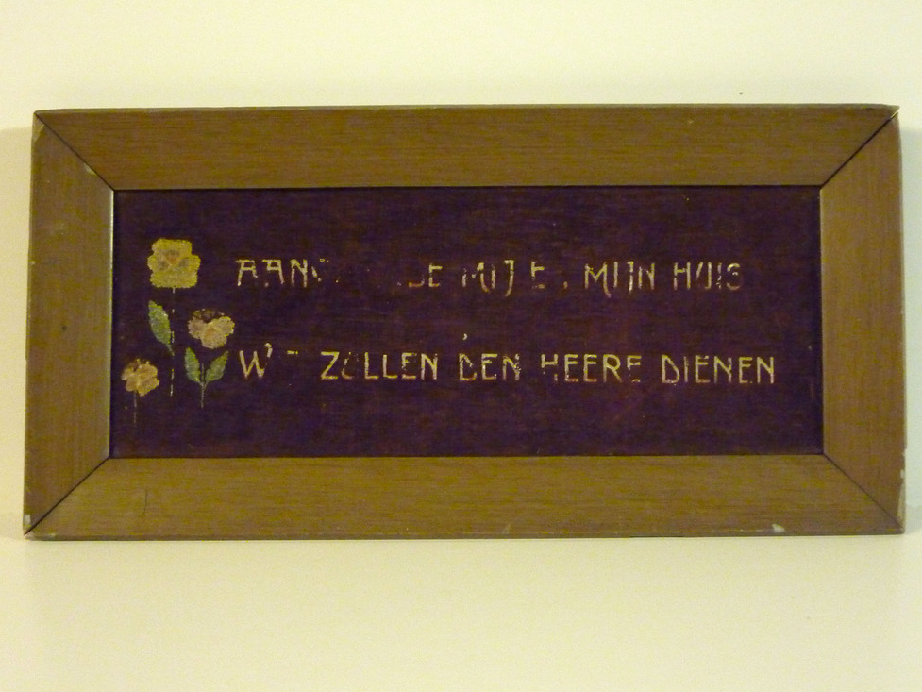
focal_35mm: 43
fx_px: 1145
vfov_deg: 33.6
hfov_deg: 43.8
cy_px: 353
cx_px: 465
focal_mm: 6.9
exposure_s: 1/8
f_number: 3.7
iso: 800
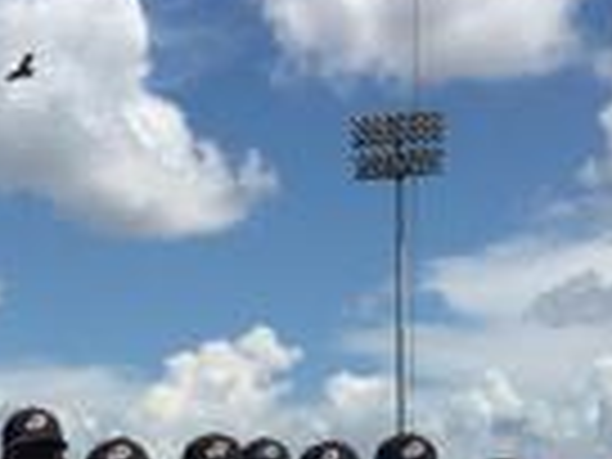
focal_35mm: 117
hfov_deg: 16.7
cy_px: 860
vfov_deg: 11.6
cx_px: 140
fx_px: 2069
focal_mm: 4.15
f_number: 2.2
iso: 25
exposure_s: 1/2481
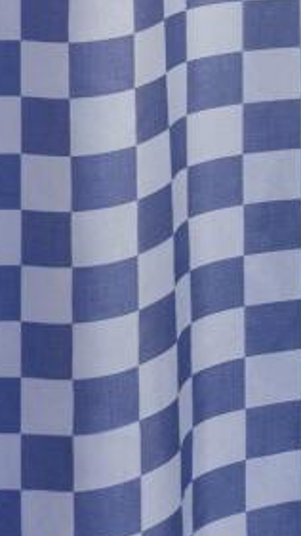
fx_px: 1590
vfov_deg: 16.5
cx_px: 1256
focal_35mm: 112
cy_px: -385
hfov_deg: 7.3
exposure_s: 1/2.5
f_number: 8
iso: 250
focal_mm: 10
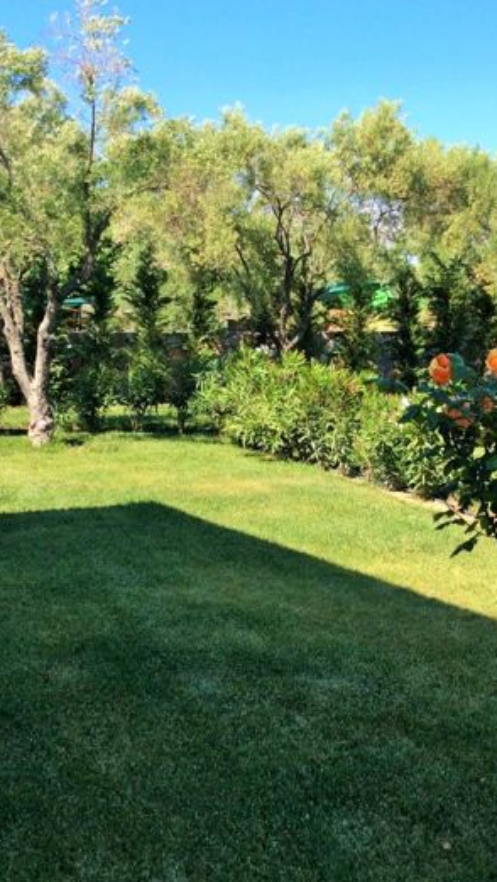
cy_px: 443
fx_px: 1100
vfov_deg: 43.7
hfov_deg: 25.4
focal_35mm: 47
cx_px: 287
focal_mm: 3.3
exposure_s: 1/817
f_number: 2.4
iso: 32
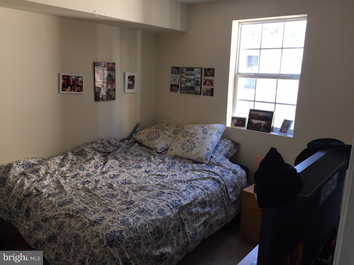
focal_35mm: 29
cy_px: 132
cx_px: 177
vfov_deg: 48.2
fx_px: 297
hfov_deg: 61.7
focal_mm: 4.15
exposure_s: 1/60
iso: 40
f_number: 2.2
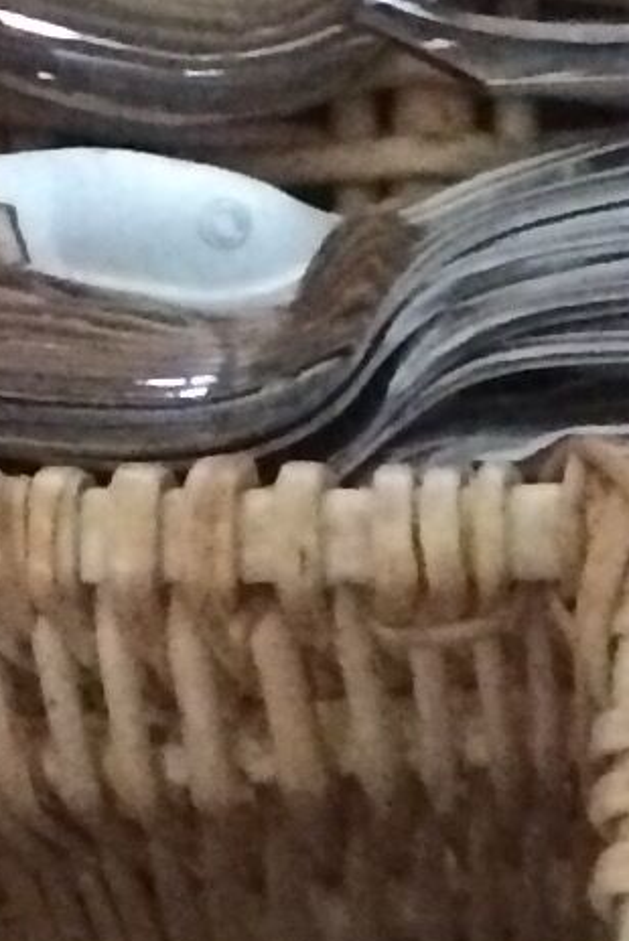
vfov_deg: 9.1
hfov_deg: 6.3
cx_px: 1236
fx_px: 5547
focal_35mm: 212
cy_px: 1845
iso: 640
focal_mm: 4.15
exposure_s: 1/17
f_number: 2.2
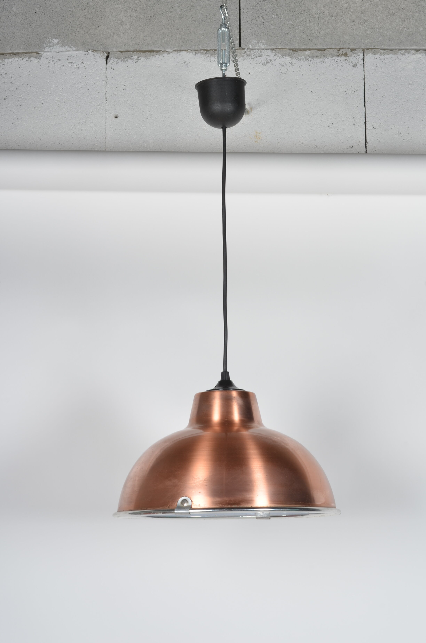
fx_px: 1337
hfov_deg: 18.1
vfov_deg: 27.0
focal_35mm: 75
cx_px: 213
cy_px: 322
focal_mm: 50
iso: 100
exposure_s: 1/125
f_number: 11
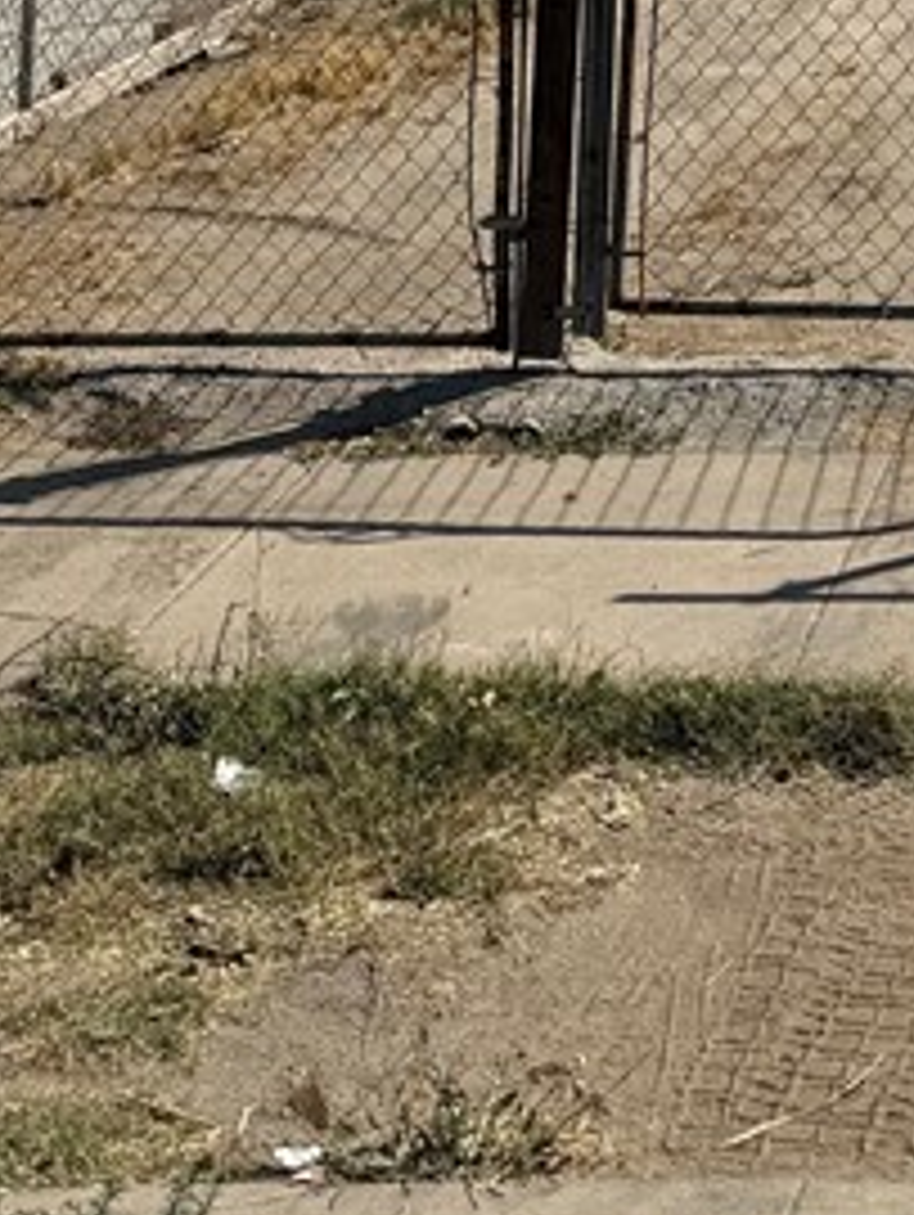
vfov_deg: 18.1
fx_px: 3199
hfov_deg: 15.3
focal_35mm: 91
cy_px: -814
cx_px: 1261
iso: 80
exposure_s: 1/8130
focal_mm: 6.76
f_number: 1.78
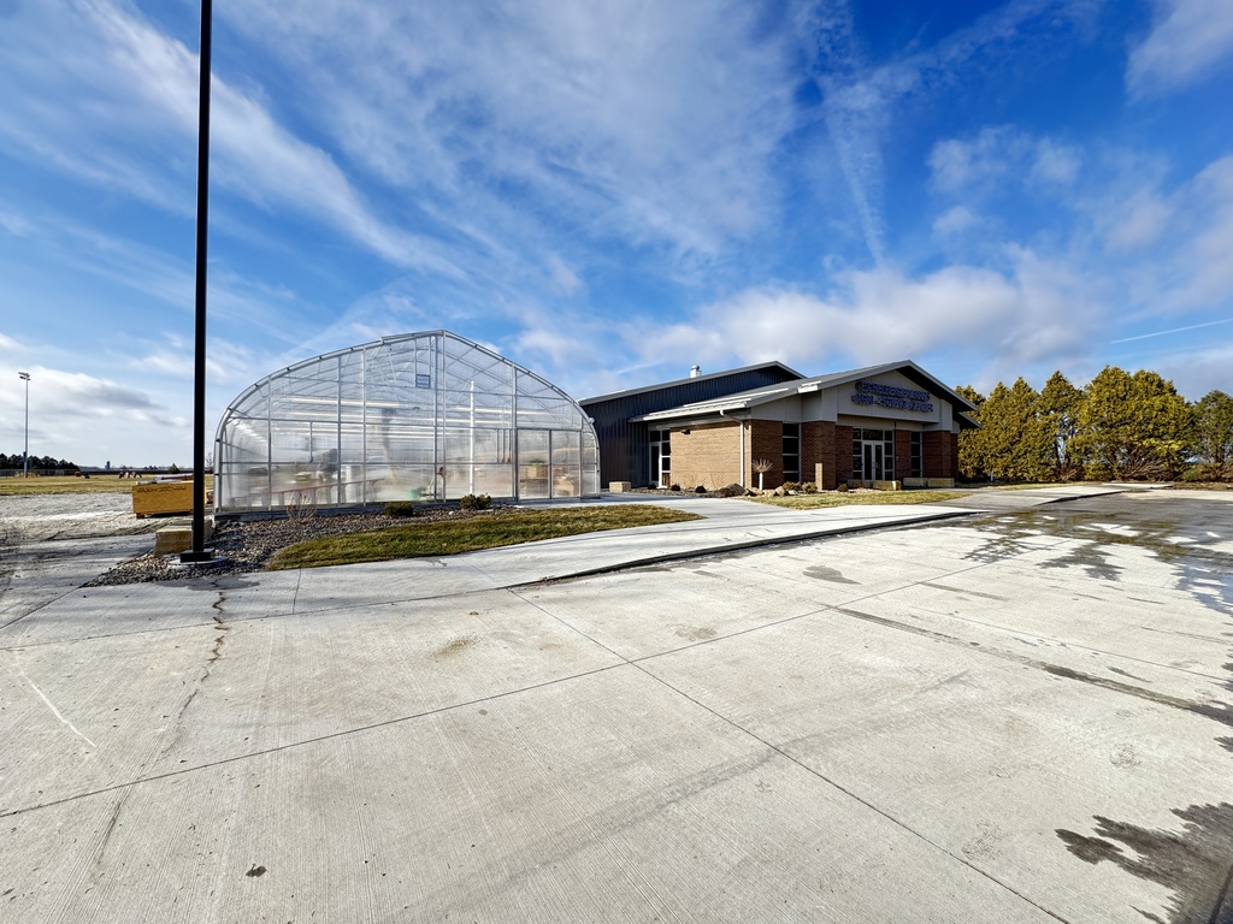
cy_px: 462
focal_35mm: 14
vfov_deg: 85.7
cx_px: 616
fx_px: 499
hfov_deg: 102.1
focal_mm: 2.22
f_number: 2.2
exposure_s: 1/416
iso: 40
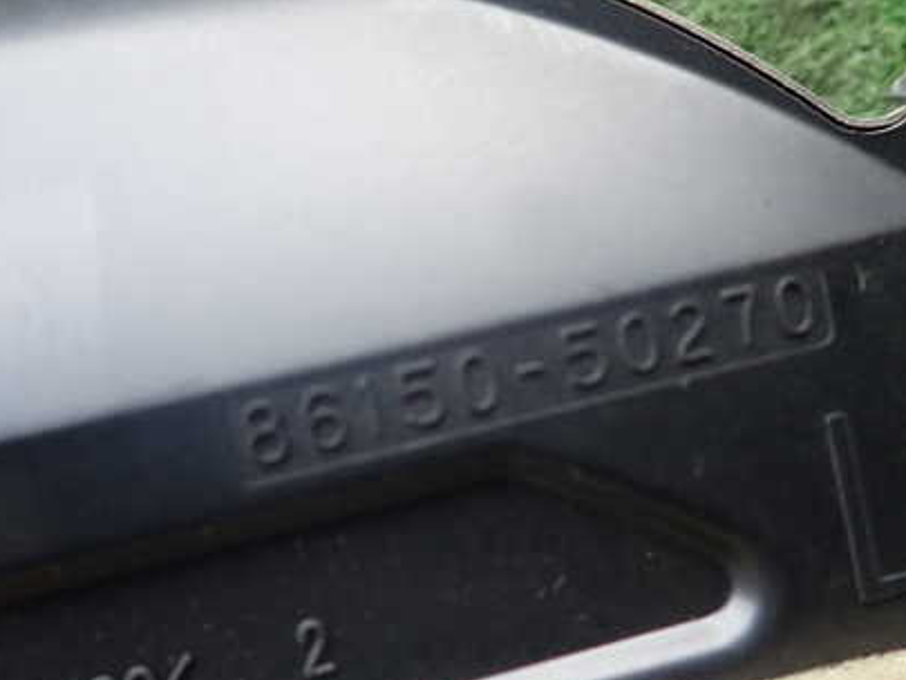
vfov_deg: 38.7
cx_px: 481
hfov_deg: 50.1
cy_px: 322
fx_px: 969
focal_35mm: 37
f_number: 2
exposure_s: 1/50
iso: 200
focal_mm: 4.5
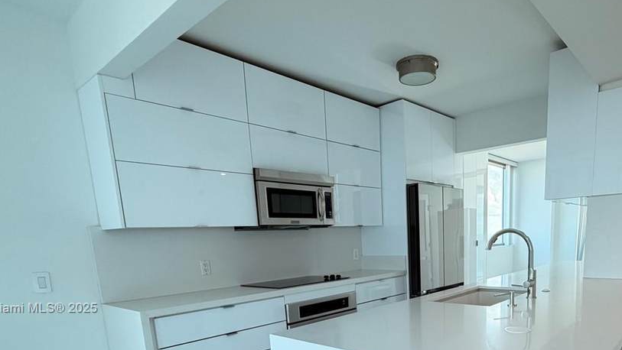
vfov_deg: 43.9
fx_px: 396
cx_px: 391
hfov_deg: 74.9
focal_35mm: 24
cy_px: 309
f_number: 2.2
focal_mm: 2.22
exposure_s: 1/120
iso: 100
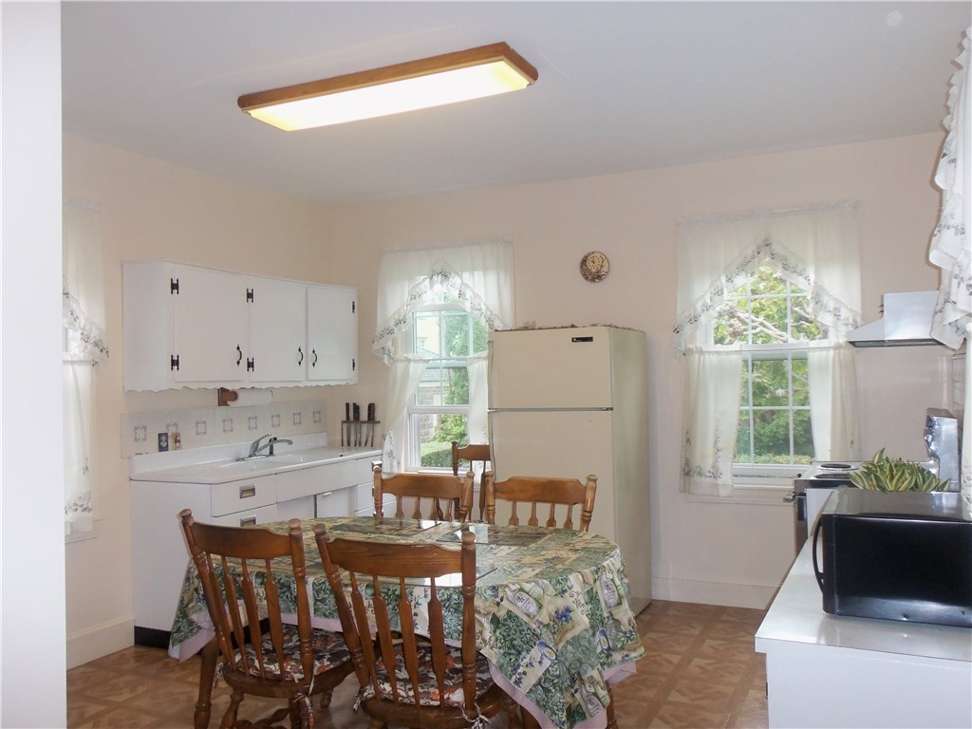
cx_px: 486
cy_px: 364
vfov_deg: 49.7
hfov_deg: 63.4
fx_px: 786
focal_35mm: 28
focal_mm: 5.1
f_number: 3.3
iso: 200
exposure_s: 1/60
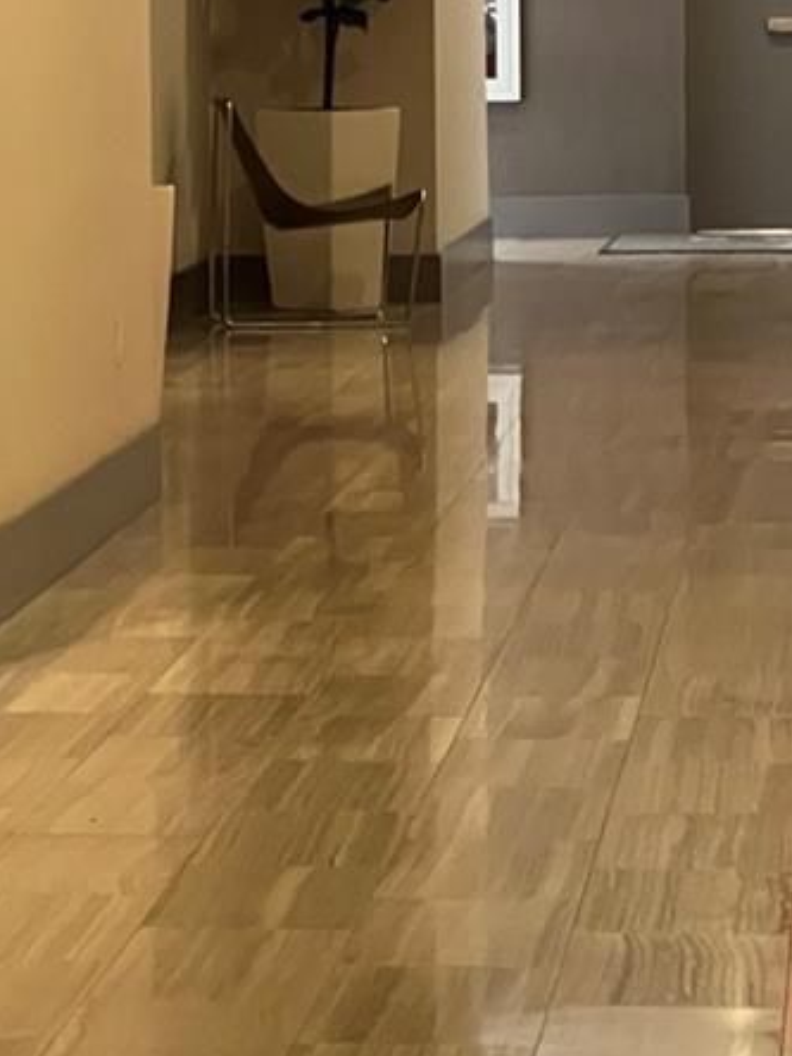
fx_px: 6345
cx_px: 150
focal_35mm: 208
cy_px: 169
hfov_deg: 7.1
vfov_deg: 9.5
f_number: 2.8
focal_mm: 9
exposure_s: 1/40
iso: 800
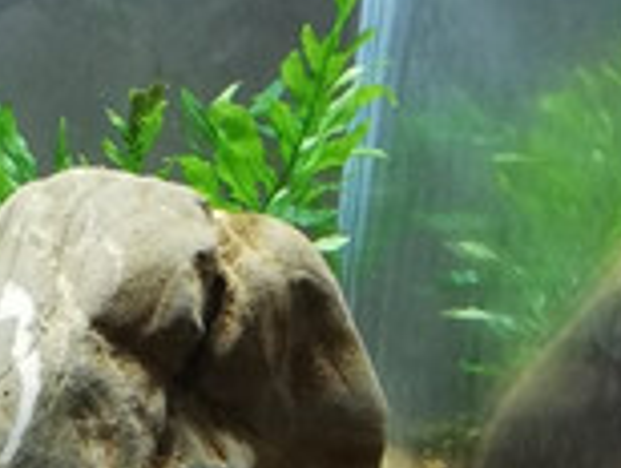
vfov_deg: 11.0
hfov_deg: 13.6
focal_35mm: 135
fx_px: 2426
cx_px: -339
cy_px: 246
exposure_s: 1/50
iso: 200
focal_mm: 3.81
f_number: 2.2
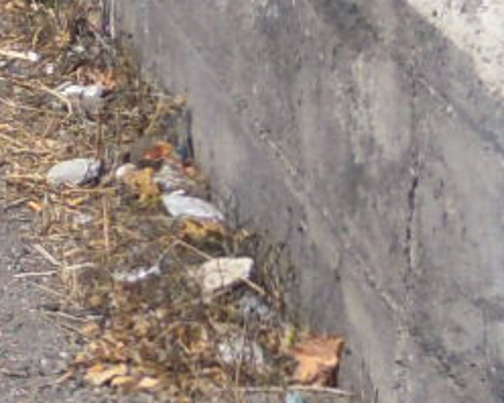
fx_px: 3368
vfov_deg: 6.8
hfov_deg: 7.8
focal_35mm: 226
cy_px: -49
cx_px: -821
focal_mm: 5
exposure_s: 1/250
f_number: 7.6
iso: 100
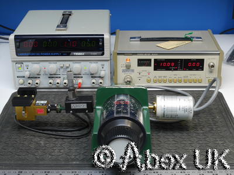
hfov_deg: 30.3
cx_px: 117
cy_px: 88
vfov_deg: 22.9
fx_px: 433
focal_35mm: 64
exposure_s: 1/6
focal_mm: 32
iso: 400
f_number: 11
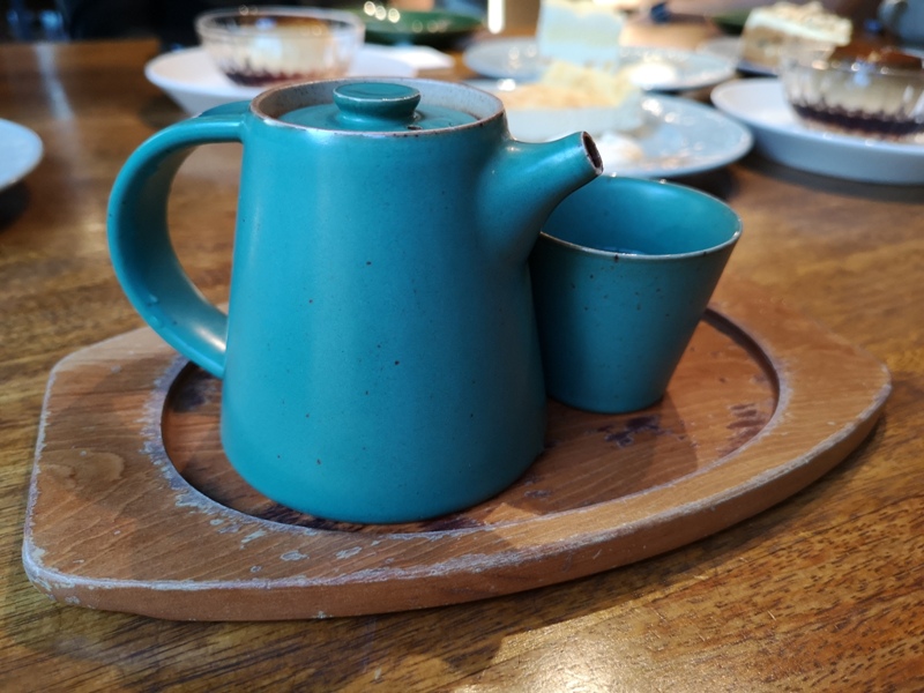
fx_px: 721
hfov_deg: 65.3
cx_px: 462
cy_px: 346
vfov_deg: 51.4
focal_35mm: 27
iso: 400
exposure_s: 1/120
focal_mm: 3.95
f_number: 1.8
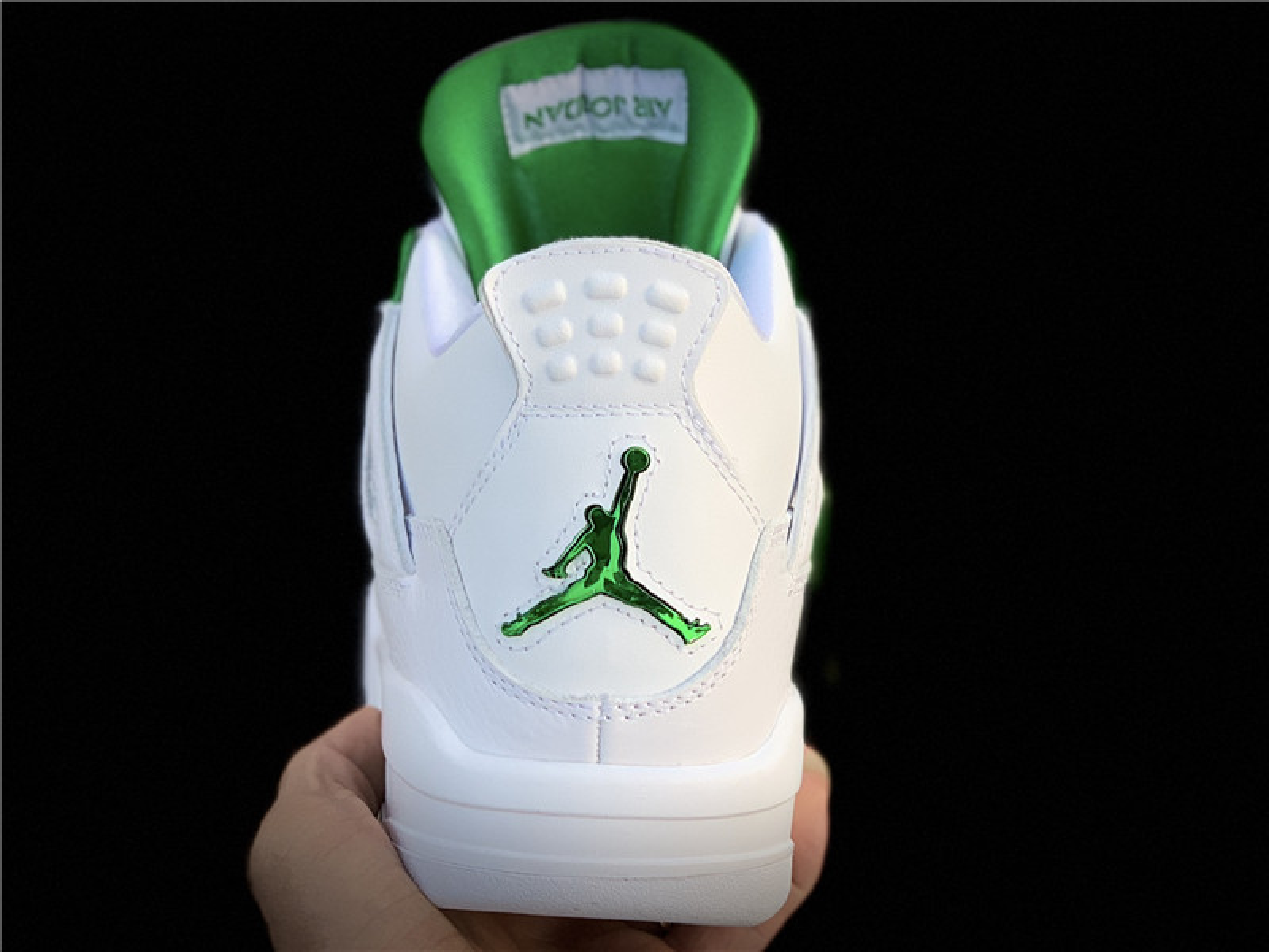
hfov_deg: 36.8
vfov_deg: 28.0
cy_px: 476
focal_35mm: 52
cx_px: 634
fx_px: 1906
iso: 40
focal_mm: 6
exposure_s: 1/122
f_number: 2.4
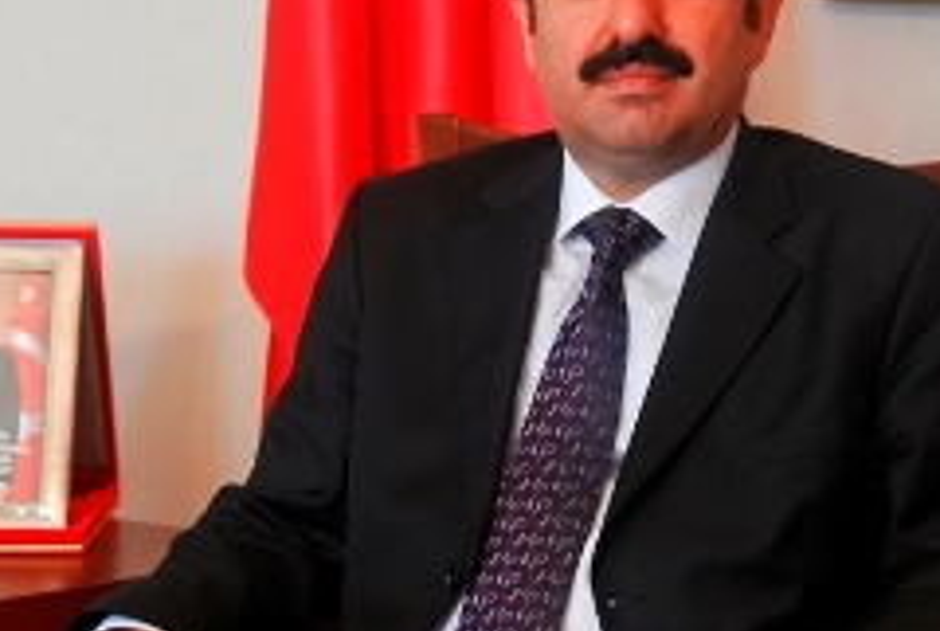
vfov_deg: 8.8
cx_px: 396
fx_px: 4107
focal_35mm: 157
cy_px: 263
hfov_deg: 13.1
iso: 200
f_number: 3.8
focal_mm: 56
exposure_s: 1/3
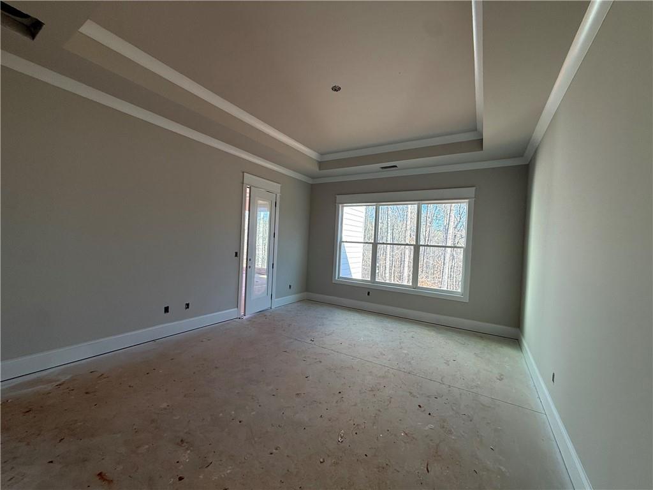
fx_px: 264
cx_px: 326
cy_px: 245
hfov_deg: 102.1
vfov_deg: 85.7
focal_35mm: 14
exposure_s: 1/154
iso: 64
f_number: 2.2
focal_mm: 2.22
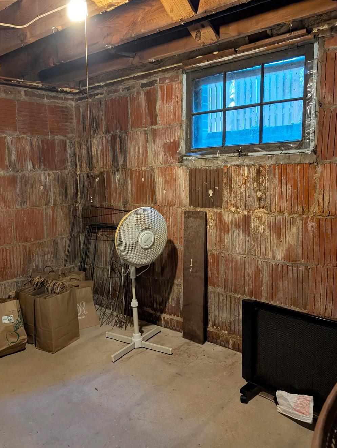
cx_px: 141
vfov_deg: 63.4
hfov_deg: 49.6
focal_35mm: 28
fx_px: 363
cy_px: 222
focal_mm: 6.9
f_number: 1.68
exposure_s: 1/30
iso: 169
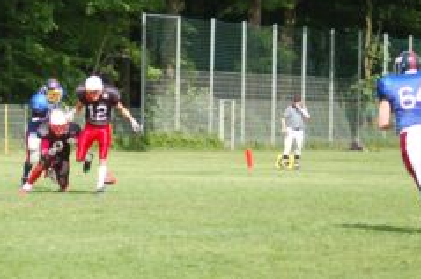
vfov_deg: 6.9
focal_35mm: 199
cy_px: 104
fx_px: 2321
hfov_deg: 10.3
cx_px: 66
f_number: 4
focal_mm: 70
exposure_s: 1/1000
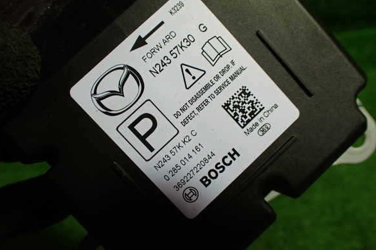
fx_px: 334
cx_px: 184
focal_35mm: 32
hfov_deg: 58.7
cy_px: 123
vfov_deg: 41.1
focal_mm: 5.4
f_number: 2.3
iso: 320
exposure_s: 1/125
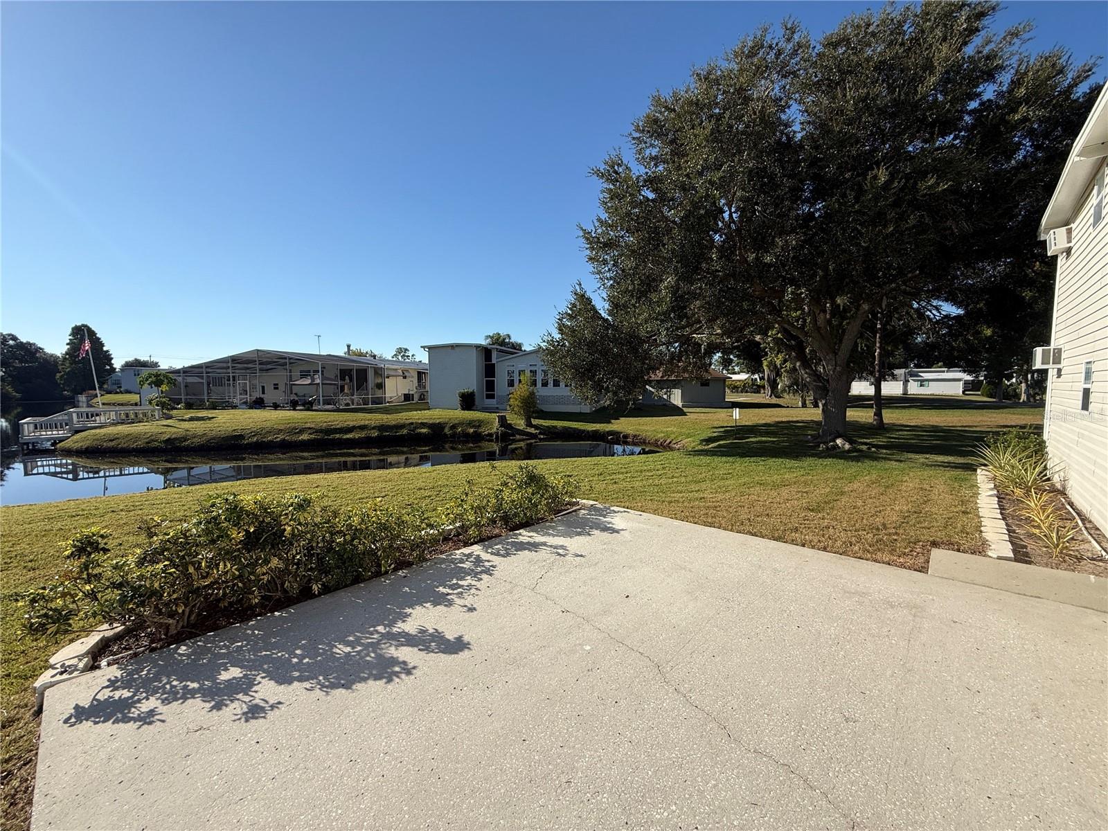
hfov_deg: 102.1
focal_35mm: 14
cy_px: 416
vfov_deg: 85.7
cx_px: 554
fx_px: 448
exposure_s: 1/2092
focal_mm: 2.22
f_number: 2.2
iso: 50
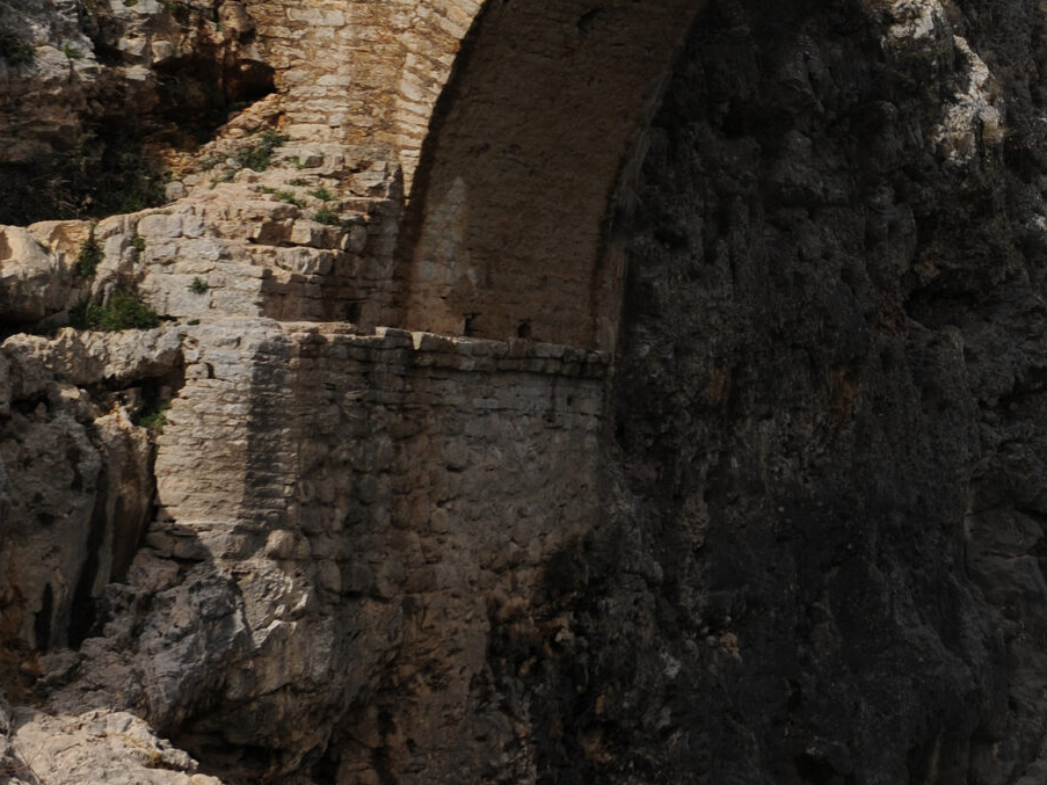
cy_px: 175
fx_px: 3992
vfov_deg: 11.2
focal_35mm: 132
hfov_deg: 14.7
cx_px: 1016
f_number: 6.3
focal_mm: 50
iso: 200
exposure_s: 1/1600
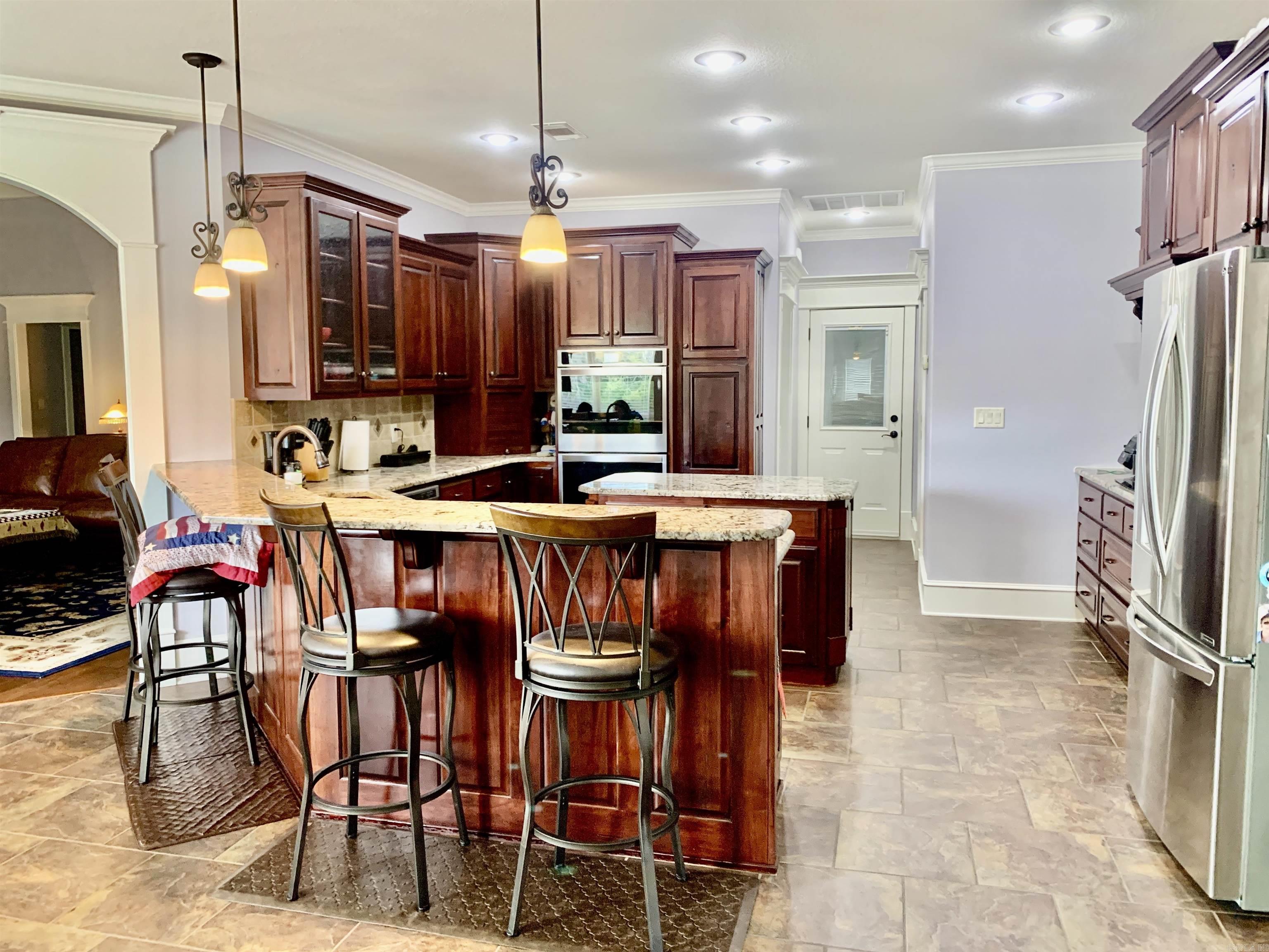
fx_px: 953
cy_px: 476
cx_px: 634
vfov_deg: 53.1
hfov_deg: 67.3
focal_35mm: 26
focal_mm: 4.25
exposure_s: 1/60
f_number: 1.8
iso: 200
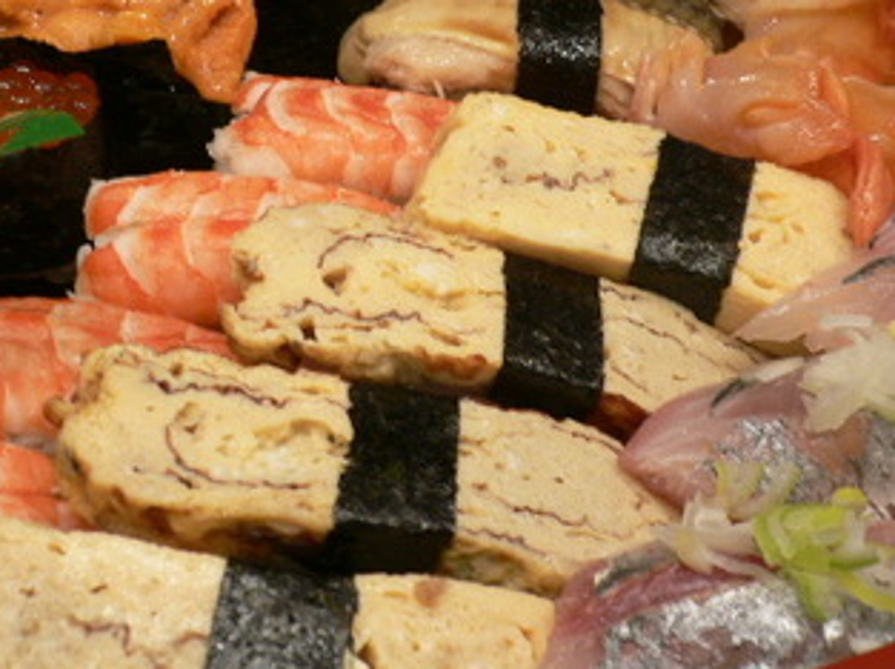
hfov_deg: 34.4
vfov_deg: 25.7
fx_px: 1446
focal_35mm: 56
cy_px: 170
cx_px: 400
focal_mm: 5.8
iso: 100
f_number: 2.8
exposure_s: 1/10
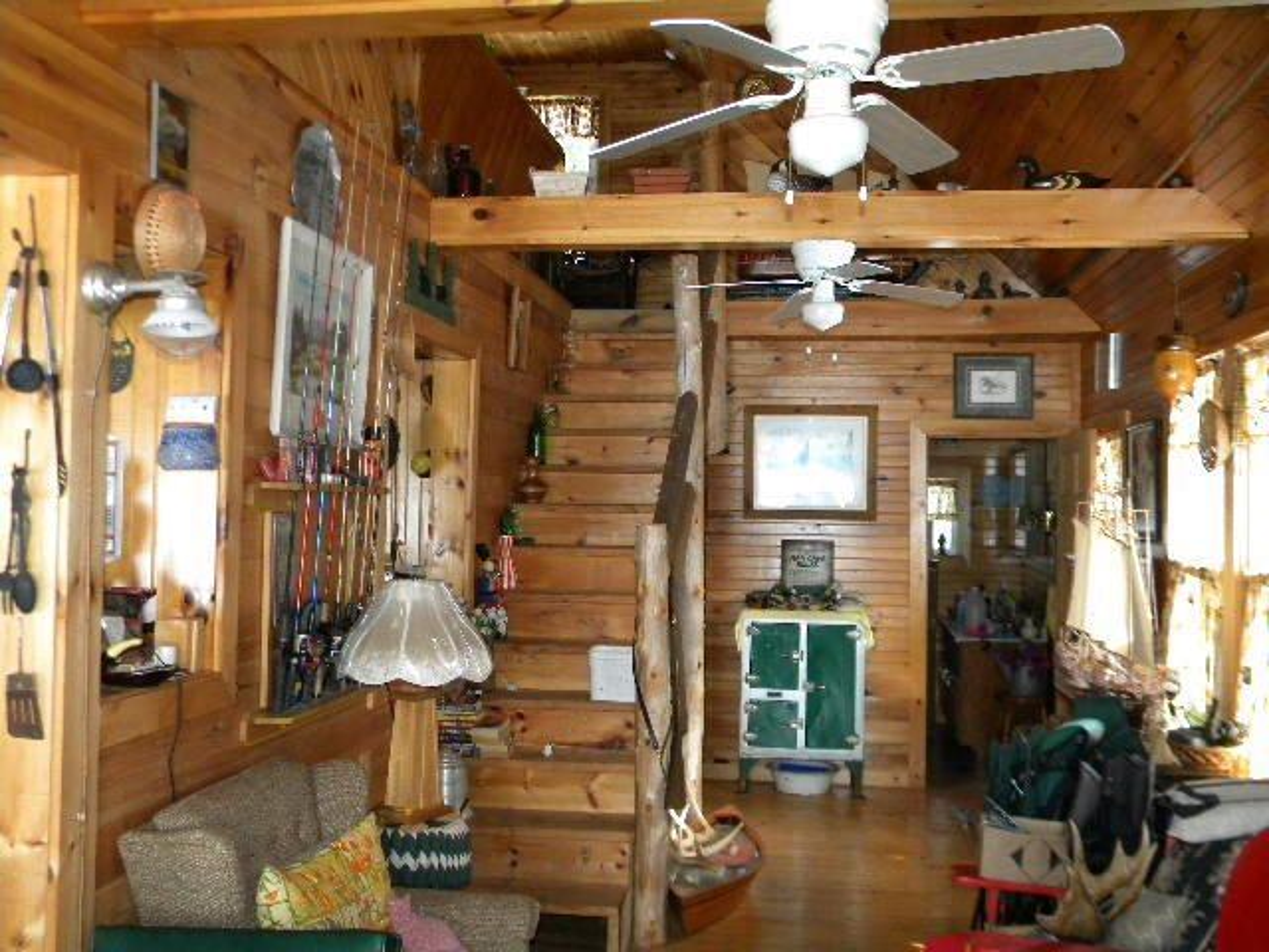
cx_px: 634
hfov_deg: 51.4
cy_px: 476
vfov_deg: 39.7
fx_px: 1320
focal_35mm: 36
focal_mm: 6.4
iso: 400
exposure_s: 1/30
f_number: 3.7
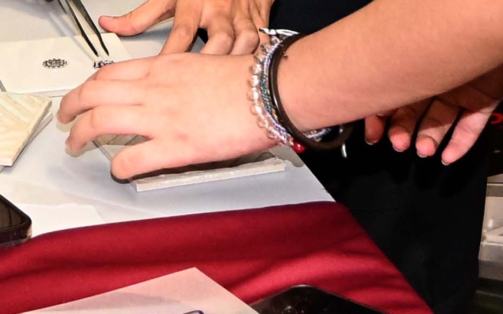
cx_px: -338
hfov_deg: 11.9
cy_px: -273
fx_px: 2261
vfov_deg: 7.7
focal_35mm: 165
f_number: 3.5
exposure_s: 1/200
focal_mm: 18
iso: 1000
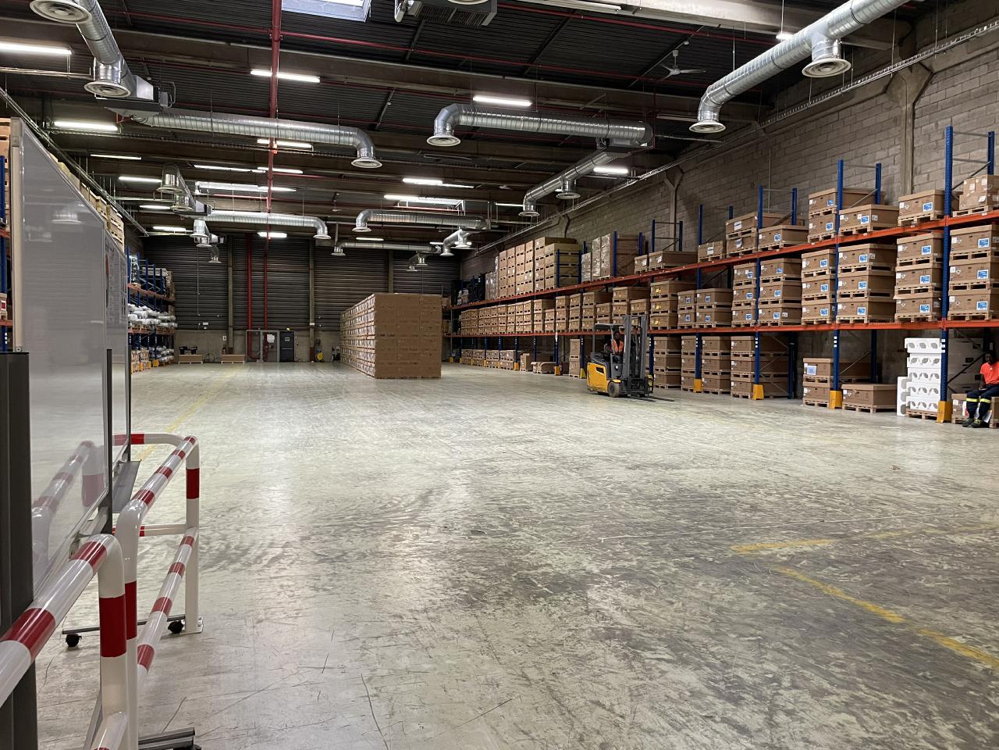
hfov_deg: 67.3
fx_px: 750
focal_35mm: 26
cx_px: 500
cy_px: 375
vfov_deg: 53.1
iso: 250
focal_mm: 4.2
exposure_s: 1/50
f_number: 1.6
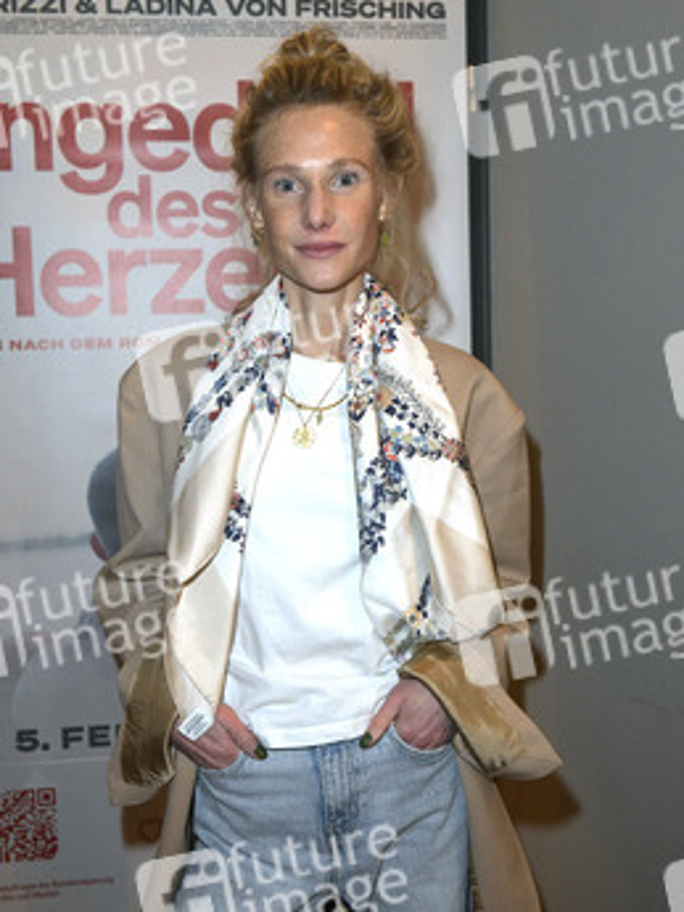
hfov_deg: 29.7
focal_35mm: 49
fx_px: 1290
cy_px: 492
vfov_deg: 38.9
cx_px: 349
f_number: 6.3
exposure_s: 1/200
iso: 2000
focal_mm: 44
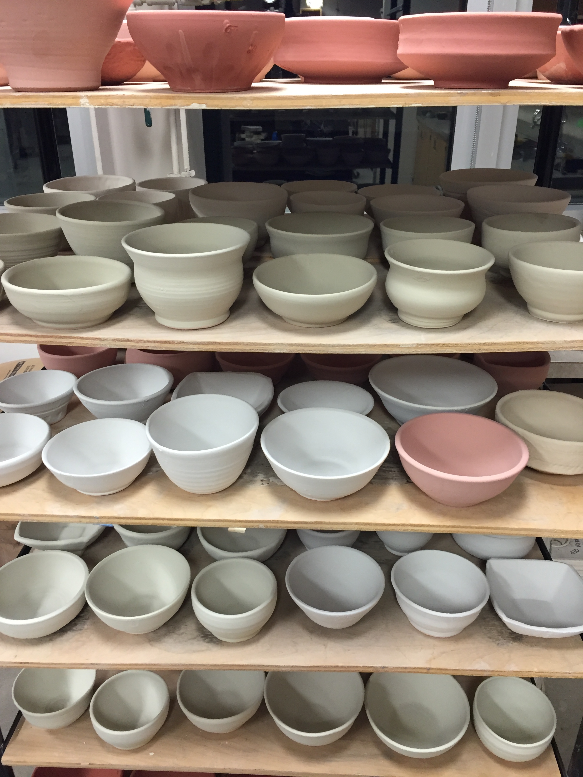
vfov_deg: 61.7
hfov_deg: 48.2
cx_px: 292
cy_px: 388
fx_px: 651
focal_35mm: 29
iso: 125
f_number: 2.2
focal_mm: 4.15
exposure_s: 1/30
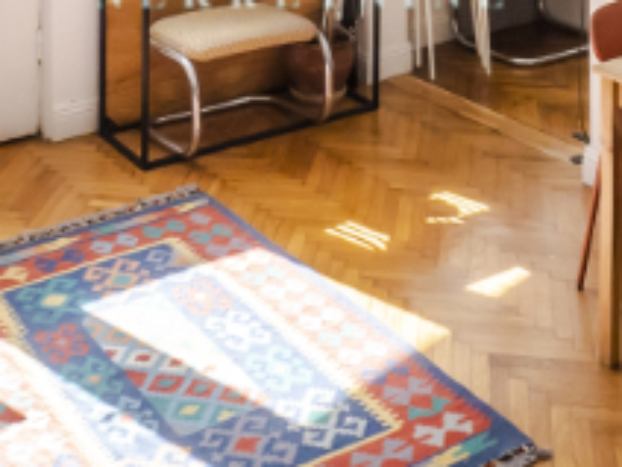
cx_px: 308
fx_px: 1186
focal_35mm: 66
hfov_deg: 29.4
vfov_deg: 18.4
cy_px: -326
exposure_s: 1/250
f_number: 4
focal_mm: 7
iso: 400
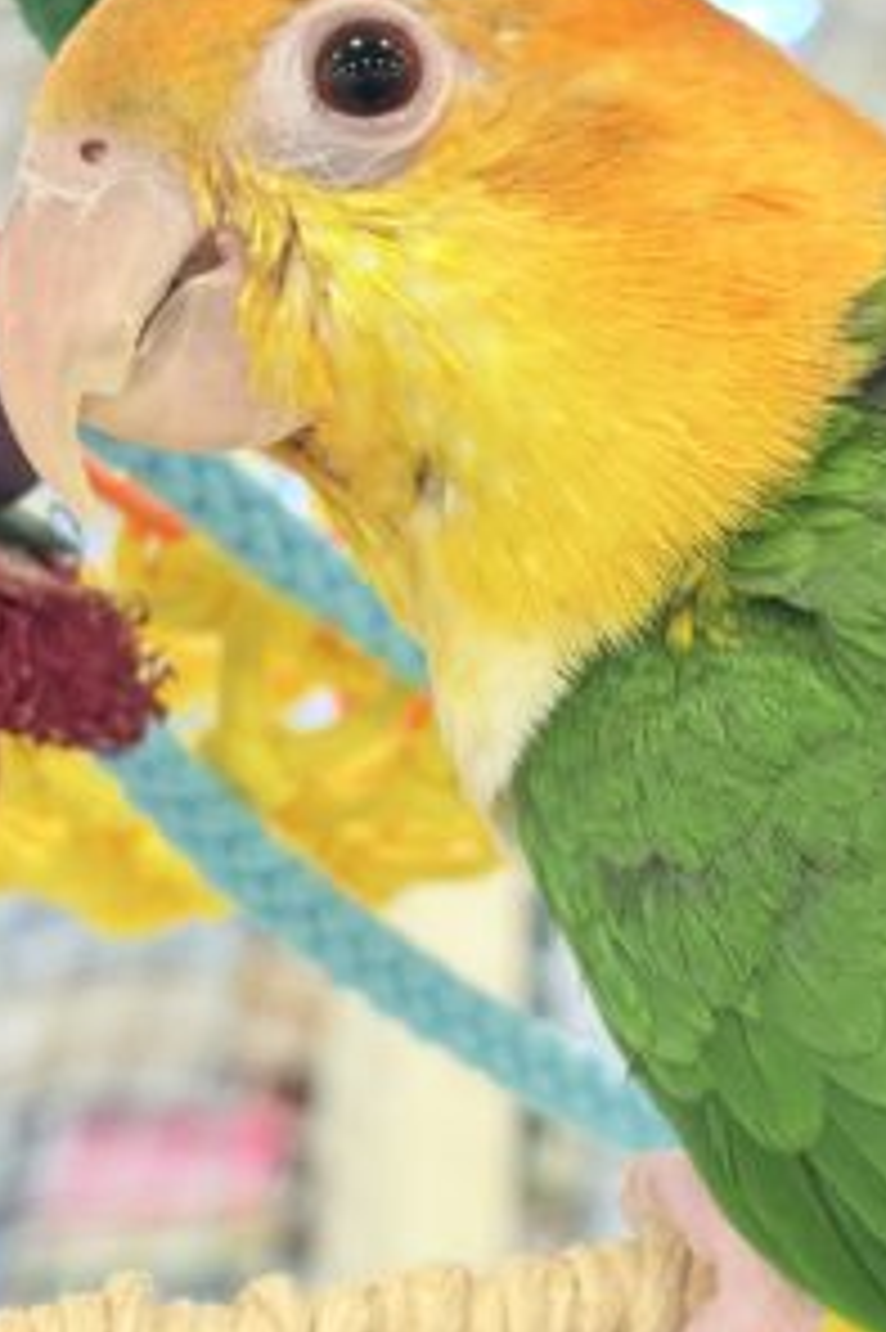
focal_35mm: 117
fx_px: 4324
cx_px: 765
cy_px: 585
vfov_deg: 17.5
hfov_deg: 11.6
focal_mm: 5.96
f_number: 1.6
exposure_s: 1/50
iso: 80
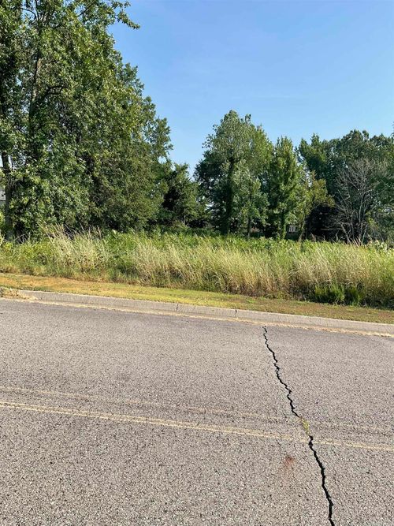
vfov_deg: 61.7
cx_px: 197
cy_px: 263
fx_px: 440
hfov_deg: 48.2
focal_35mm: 29
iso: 16
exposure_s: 1/1342
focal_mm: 3
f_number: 1.8
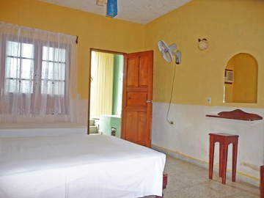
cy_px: 99
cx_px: 132
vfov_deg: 49.7
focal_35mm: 28
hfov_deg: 63.4
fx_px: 214
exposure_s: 1/30
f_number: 3.3
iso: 160
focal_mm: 4.7
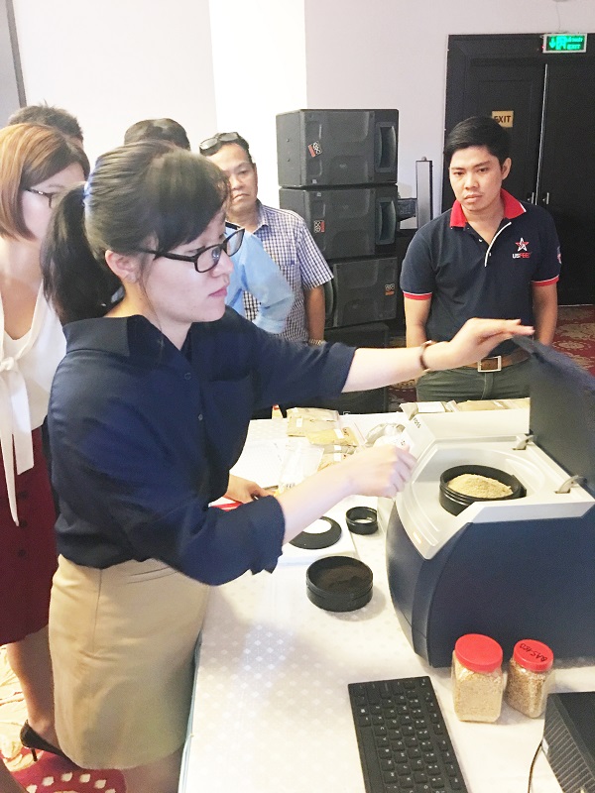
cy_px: 396
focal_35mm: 29
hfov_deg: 48.2
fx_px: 665
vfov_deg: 61.7
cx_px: 298
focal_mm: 4.15
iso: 160
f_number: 2.2
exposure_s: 1/8
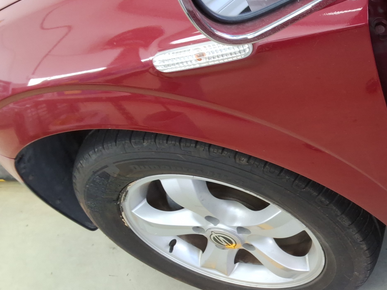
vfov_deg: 29.5
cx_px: 335
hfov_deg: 36.9
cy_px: 186
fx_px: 548
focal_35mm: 49
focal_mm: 2.91
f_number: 1.9
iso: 50
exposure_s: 1/40
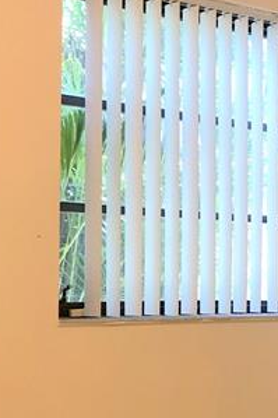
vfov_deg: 25.9
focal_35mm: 78
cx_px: 337
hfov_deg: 16.7
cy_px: 281
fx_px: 904
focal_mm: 3.99
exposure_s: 1/15
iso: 64
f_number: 1.8
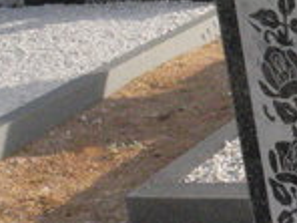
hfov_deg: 12.4
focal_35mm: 141
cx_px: 590
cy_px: 100
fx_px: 1210
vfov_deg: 10.5
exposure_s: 1/1000
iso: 200
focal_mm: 4.6
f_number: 6.3
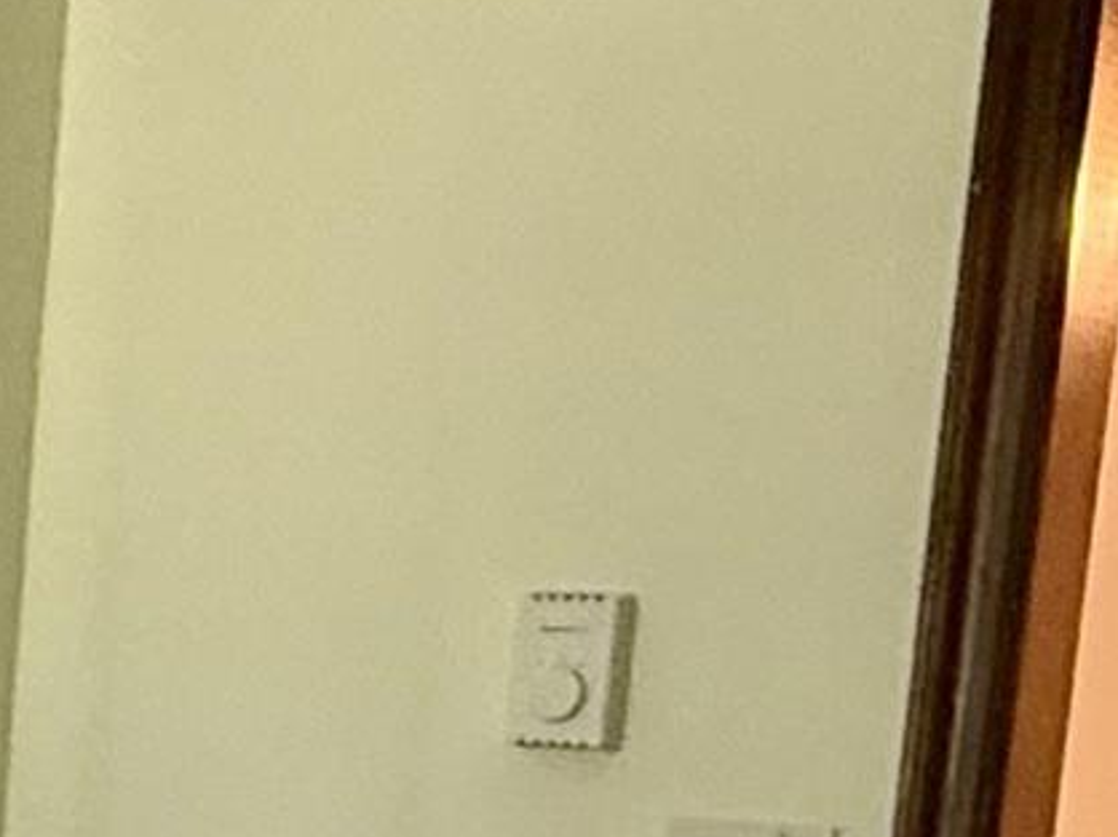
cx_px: -1123
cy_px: 1137
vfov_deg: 13.7
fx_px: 3325
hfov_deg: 15.3
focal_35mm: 103
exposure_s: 1/60
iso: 500
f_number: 2.2
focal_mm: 2.22
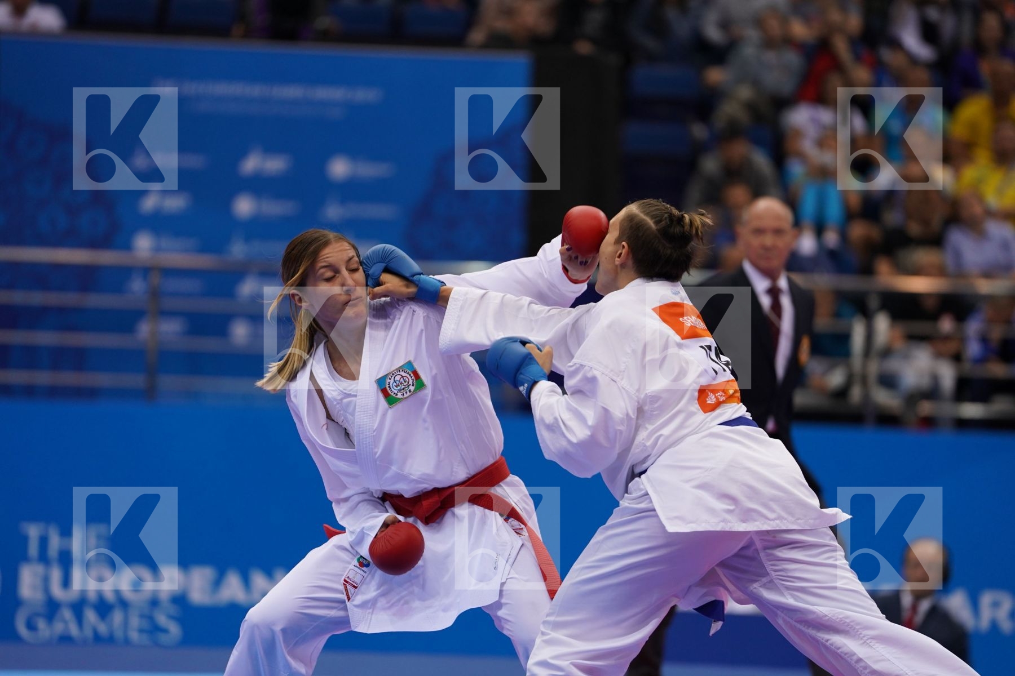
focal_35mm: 198
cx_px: 508
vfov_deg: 6.9
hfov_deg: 10.4
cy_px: 338
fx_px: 5582
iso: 1000
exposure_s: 1/1000
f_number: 2.8
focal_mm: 198
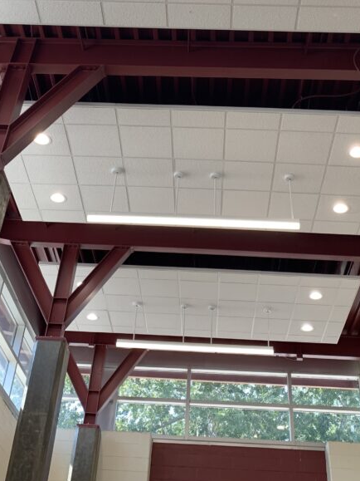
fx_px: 638
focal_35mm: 46
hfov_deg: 31.5
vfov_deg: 39.2
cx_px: 195
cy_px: 79
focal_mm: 4.25
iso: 40
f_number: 1.8
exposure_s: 1/120
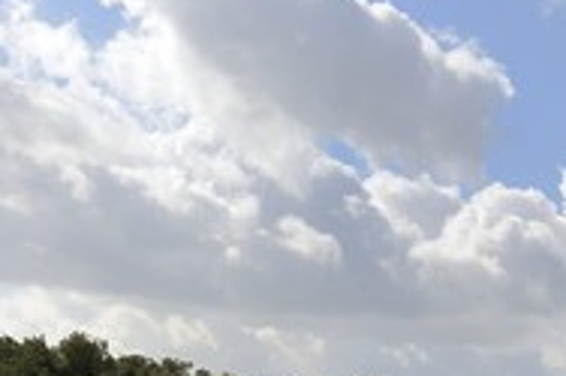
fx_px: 1335
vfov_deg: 15.8
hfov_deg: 23.0
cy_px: 355
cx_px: 560
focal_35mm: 85
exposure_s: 1/200
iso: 200
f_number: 14
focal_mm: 38
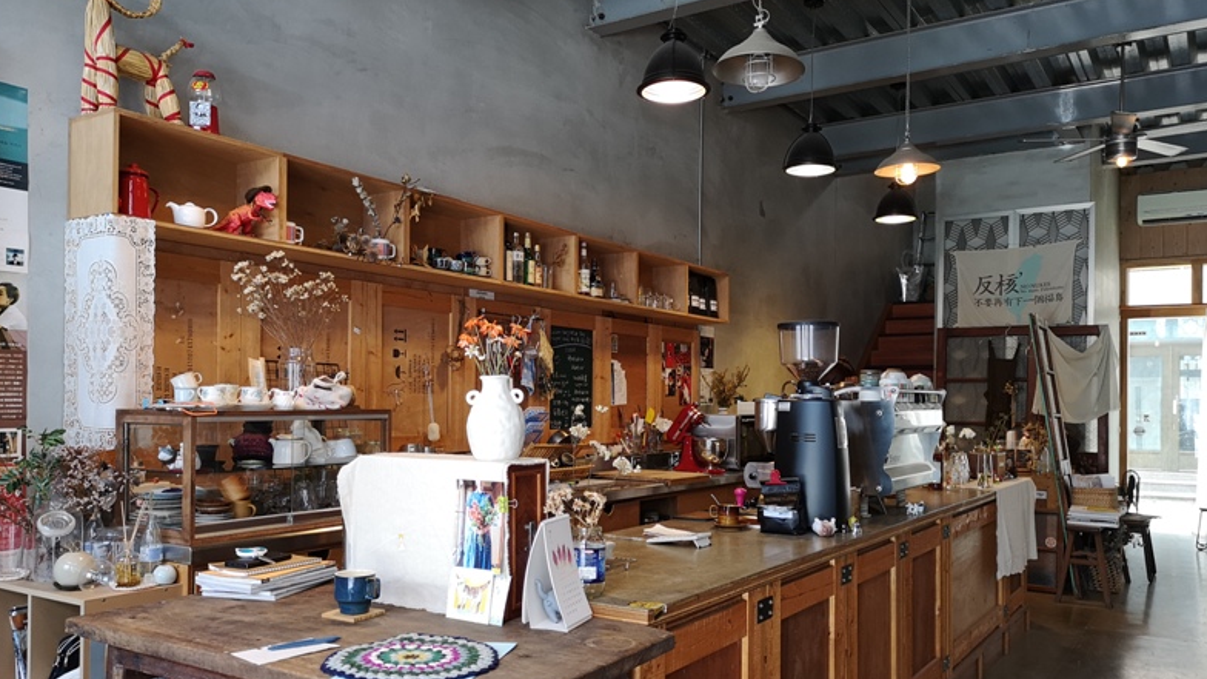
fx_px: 960
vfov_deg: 38.8
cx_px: 593
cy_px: 396
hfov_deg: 64.3
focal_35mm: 30
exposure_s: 1/40
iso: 125
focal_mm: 3.95
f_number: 1.8
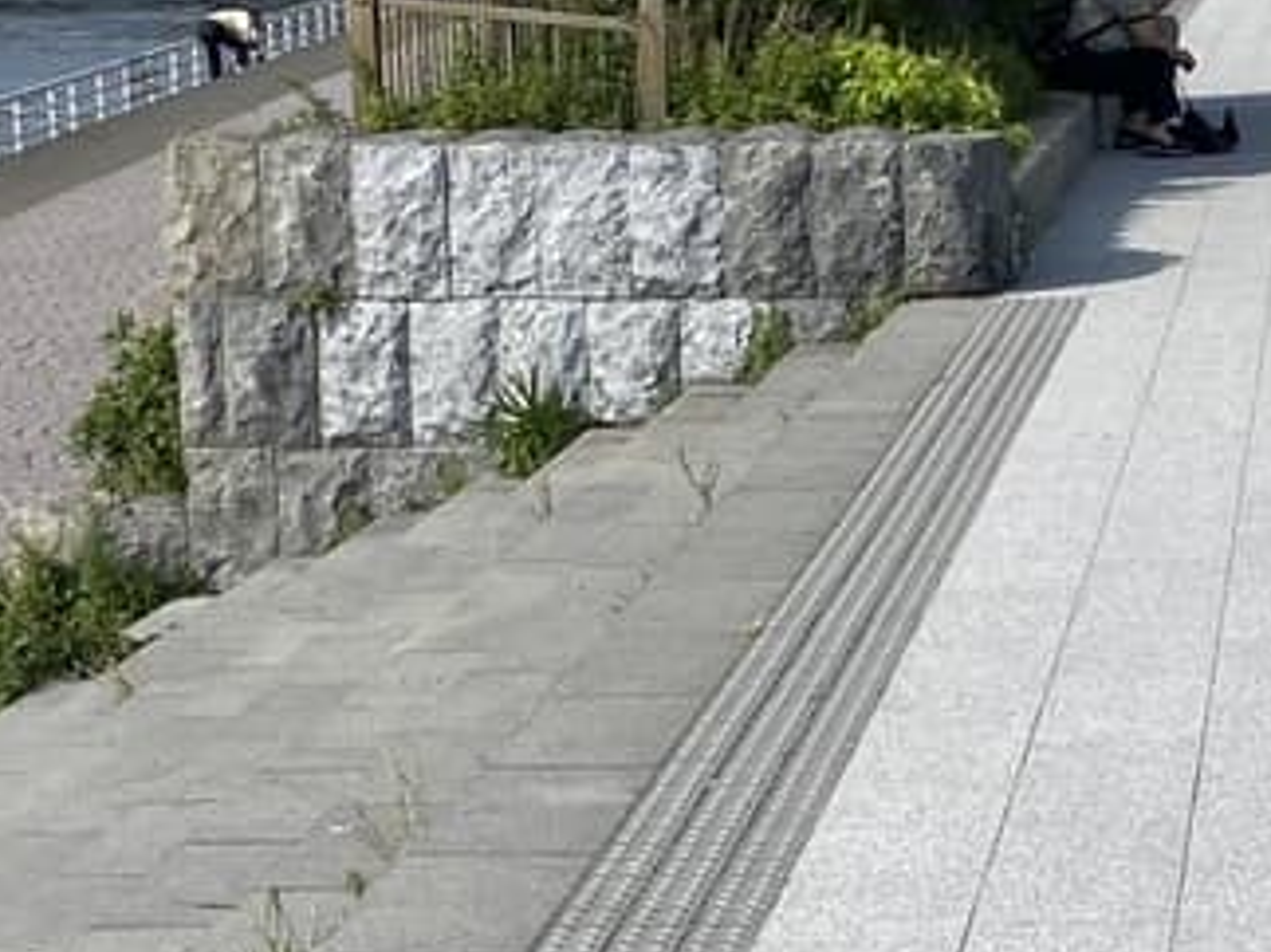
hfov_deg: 16.7
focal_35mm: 116
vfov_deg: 12.8
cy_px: 606
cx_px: 1161
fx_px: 4258
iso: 32
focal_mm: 4.25
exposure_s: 1/3846
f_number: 1.8
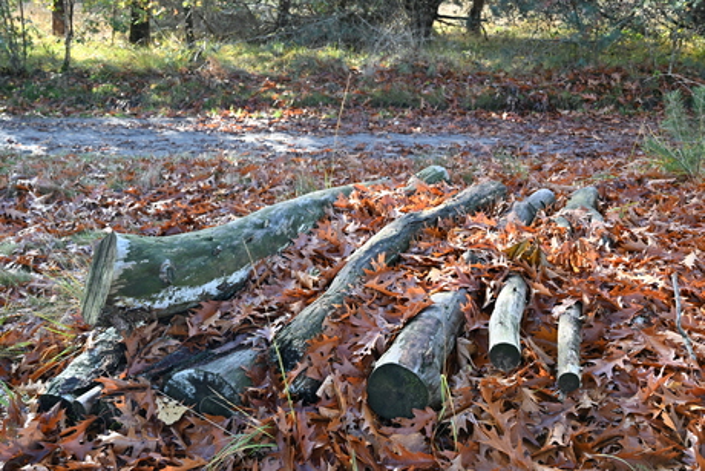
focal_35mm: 40
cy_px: 236
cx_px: 352
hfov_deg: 48.7
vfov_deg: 33.6
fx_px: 779
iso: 200
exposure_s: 1/80
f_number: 5.6
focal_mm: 26.5
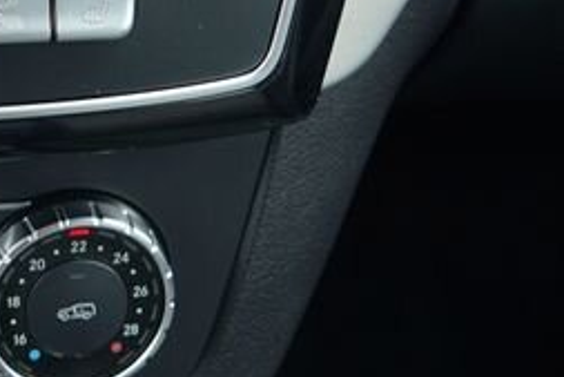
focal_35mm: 97
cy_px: -316
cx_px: -176
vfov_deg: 12.8
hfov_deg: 19.3
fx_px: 1520
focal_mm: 24
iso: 100
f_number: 3.5
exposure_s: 1/50
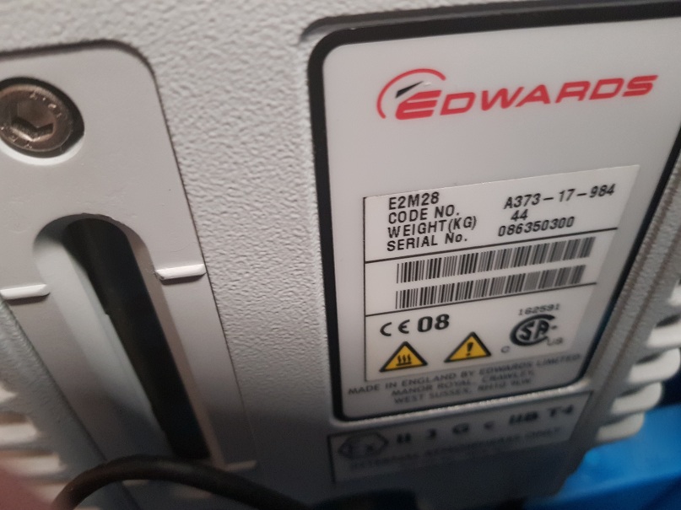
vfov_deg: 53.1
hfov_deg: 67.3
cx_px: 340
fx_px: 511
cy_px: 255
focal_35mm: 26
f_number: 1.7
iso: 250
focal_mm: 4.2
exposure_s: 1/10
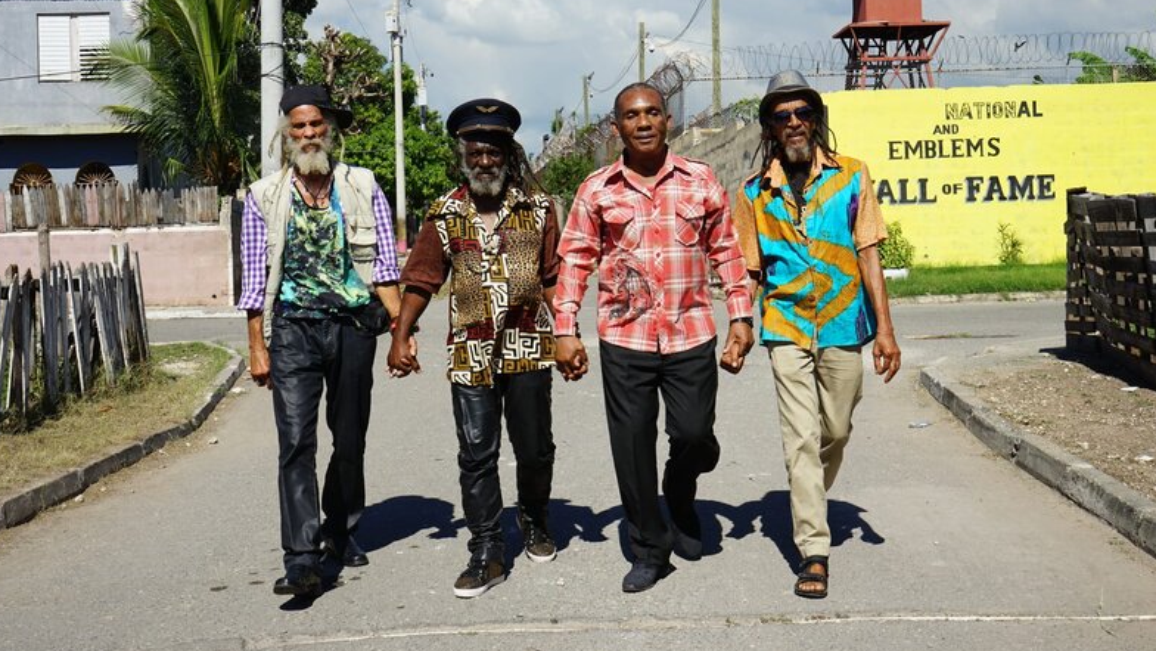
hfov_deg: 43.7
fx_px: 1441
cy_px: 286
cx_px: 571
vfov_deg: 25.4
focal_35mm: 47
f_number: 11
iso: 100
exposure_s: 1/160
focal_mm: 44
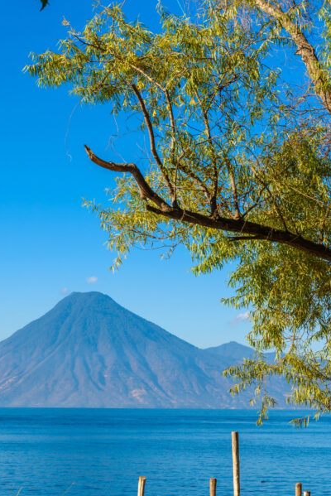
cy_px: 291
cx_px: 156
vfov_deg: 24.7
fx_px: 1130
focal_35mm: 82
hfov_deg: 16.7
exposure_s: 1/500
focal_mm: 48
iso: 140
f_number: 8
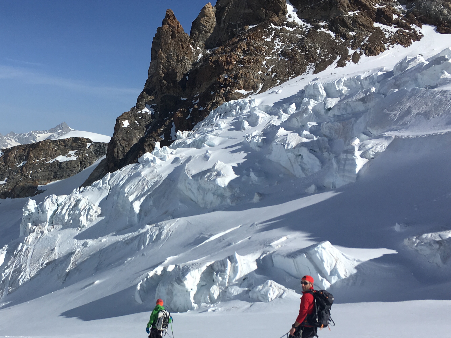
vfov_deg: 32.6
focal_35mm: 44
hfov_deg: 42.1
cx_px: 135
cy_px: 228
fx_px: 573
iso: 25
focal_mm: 4.15
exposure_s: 1/3497
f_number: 2.2
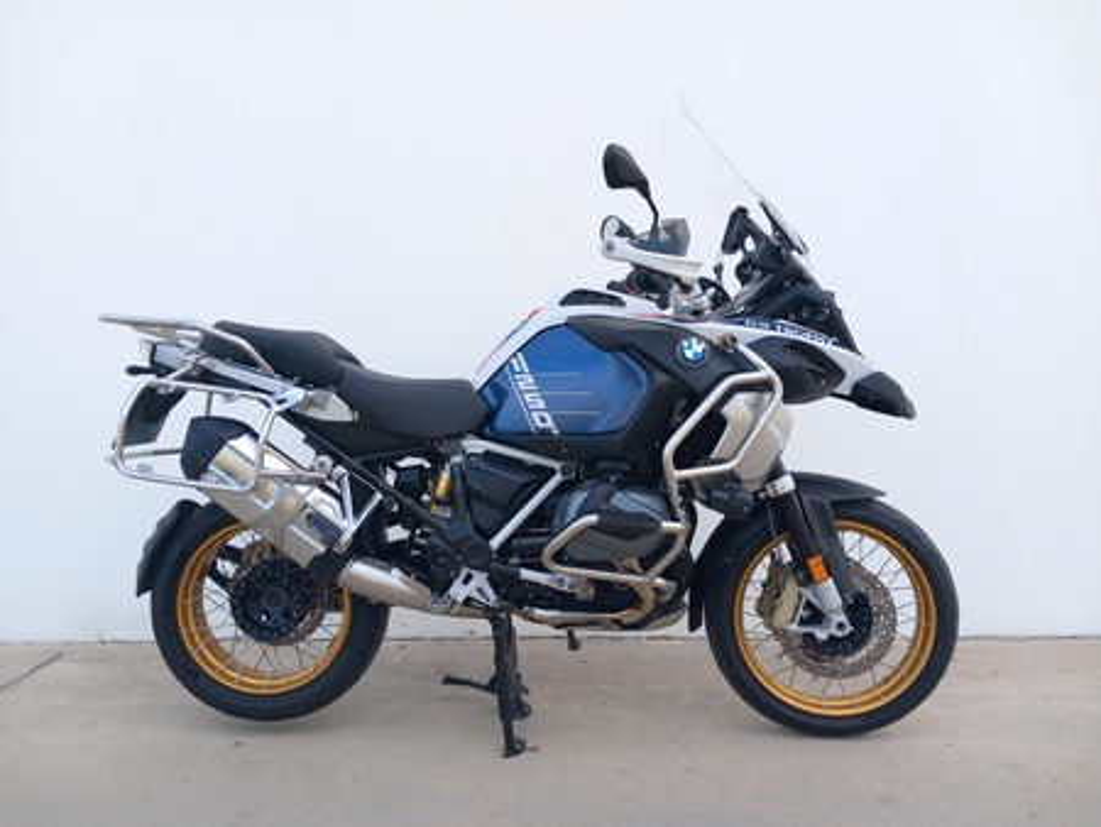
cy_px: 414
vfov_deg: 51.4
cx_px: 550
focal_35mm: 27
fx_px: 859
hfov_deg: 65.3
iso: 20
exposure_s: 1/170
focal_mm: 4
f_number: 1.8
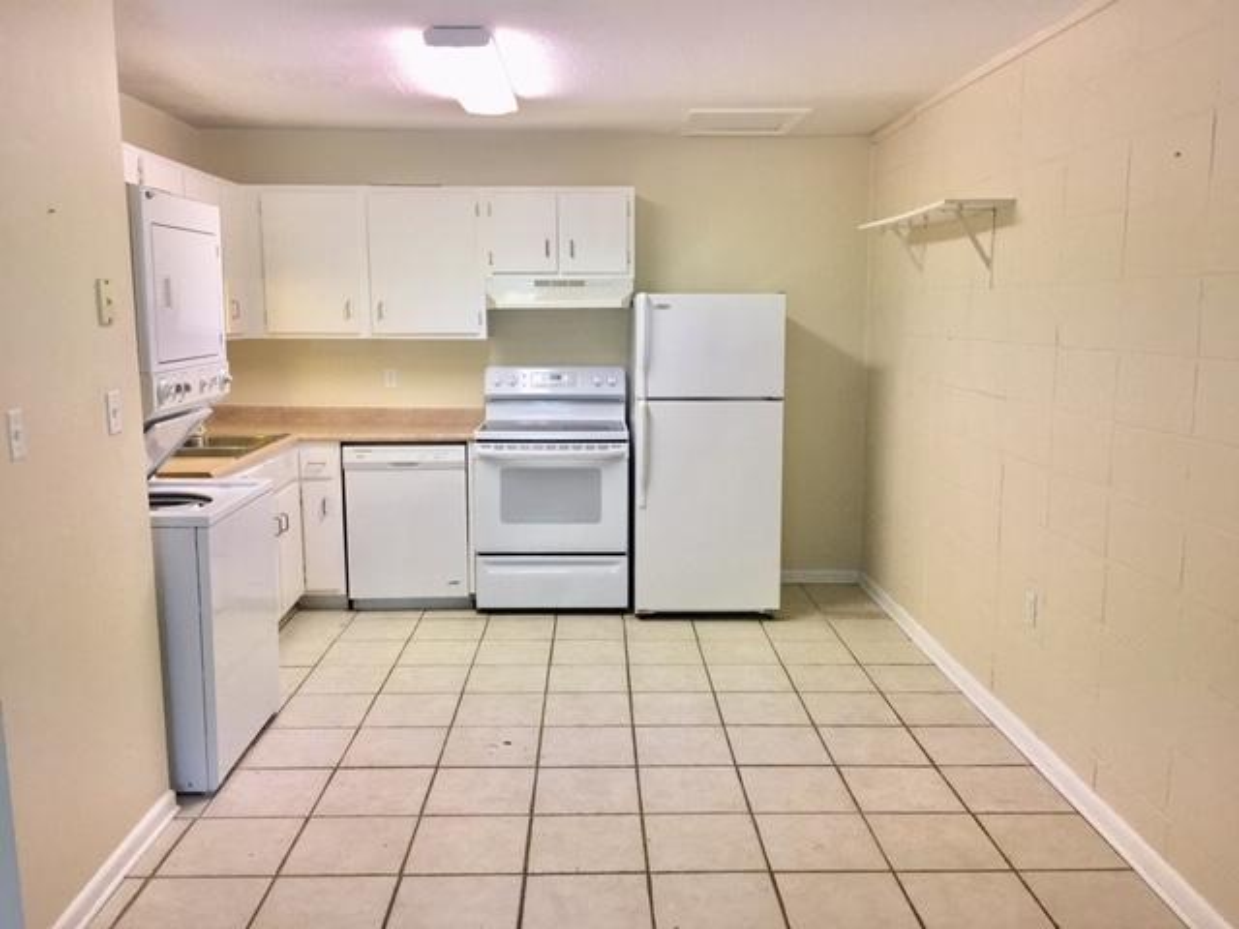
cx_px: 620
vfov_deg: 48.2
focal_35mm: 29
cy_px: 464
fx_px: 1038
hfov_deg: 61.7
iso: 50
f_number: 2.2
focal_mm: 4.15
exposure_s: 1/33
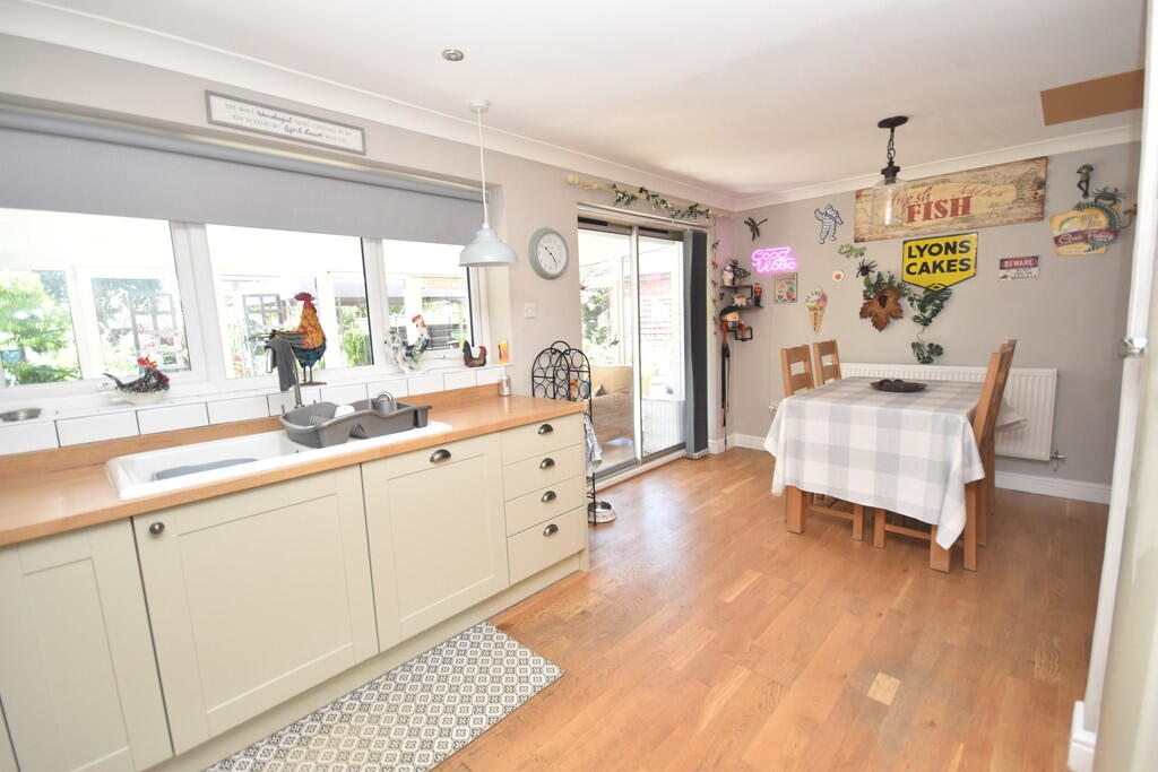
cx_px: 579
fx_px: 483
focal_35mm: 15
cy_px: 386
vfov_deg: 77.3
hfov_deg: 100.4
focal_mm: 10
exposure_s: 1/160
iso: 800
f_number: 4.5
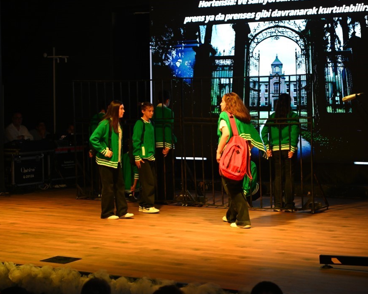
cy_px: 150
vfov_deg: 20.7
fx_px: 806
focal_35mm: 74
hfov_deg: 25.7
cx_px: 189
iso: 1600
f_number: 2.8
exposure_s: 1/200
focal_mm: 60
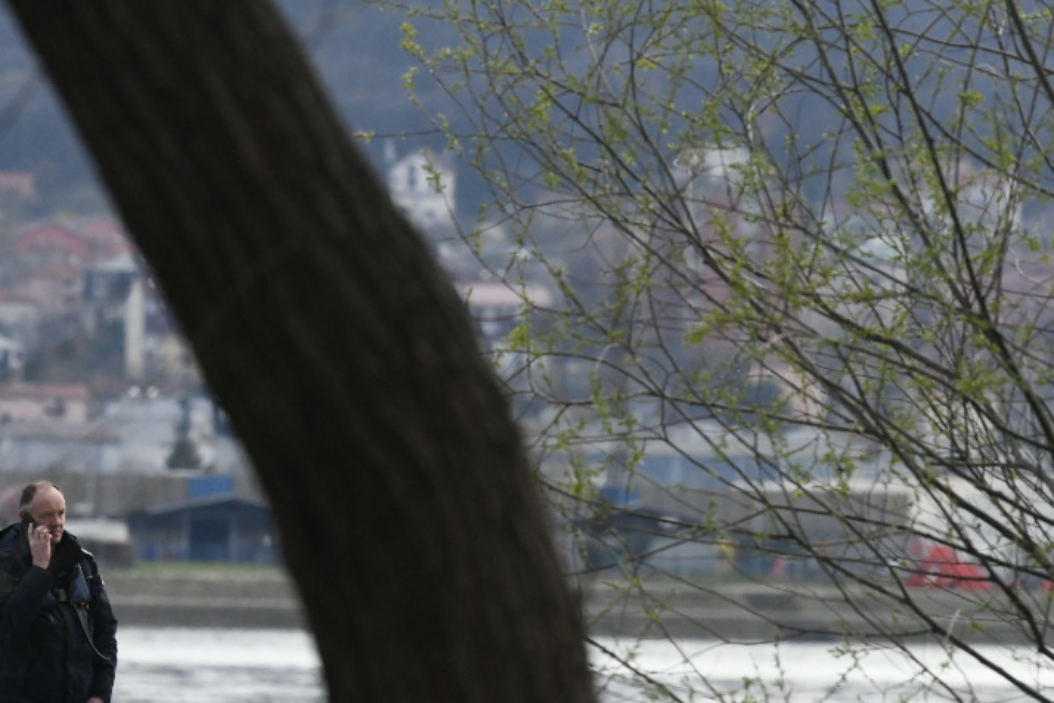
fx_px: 13291
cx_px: 27
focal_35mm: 454
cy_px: 642
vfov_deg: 3.0
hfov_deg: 4.5
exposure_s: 1/8000
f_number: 5
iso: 2500
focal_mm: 200
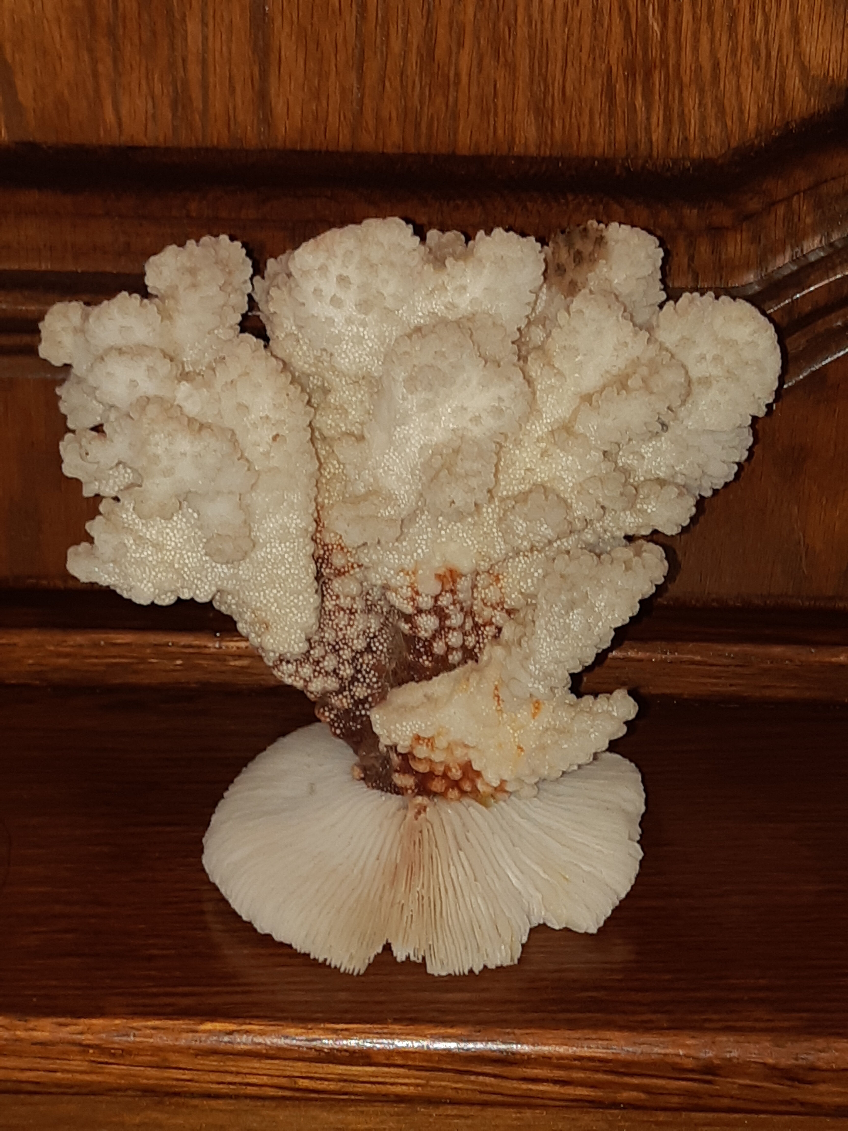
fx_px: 849
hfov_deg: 53.1
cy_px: 566
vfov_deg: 67.3
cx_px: 424
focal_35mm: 26
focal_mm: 3.93
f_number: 1.7
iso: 40
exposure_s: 1/50
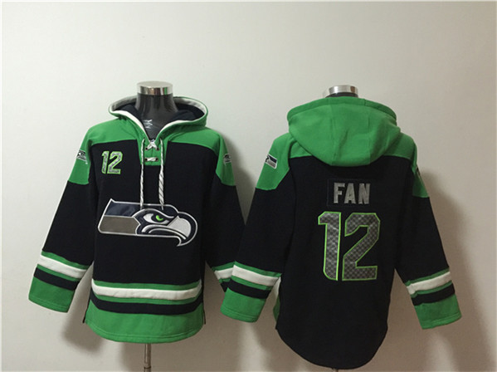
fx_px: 416
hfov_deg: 61.7
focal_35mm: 29
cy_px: 186
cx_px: 248
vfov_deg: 48.2
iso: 200
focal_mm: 4.15
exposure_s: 1/8
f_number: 2.2
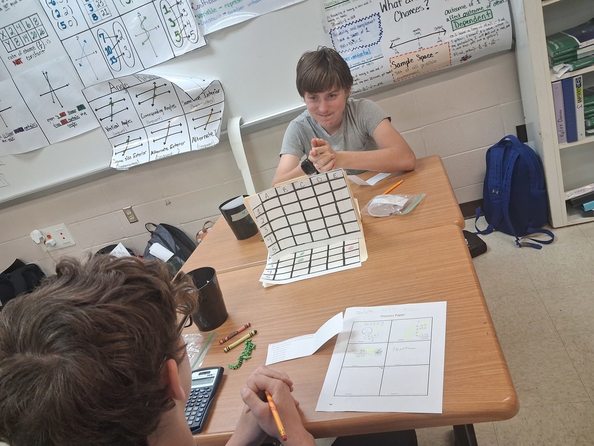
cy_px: 223
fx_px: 463
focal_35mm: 27
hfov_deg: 65.3
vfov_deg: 51.4
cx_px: 297
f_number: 1.8
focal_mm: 4
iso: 320
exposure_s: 1/60
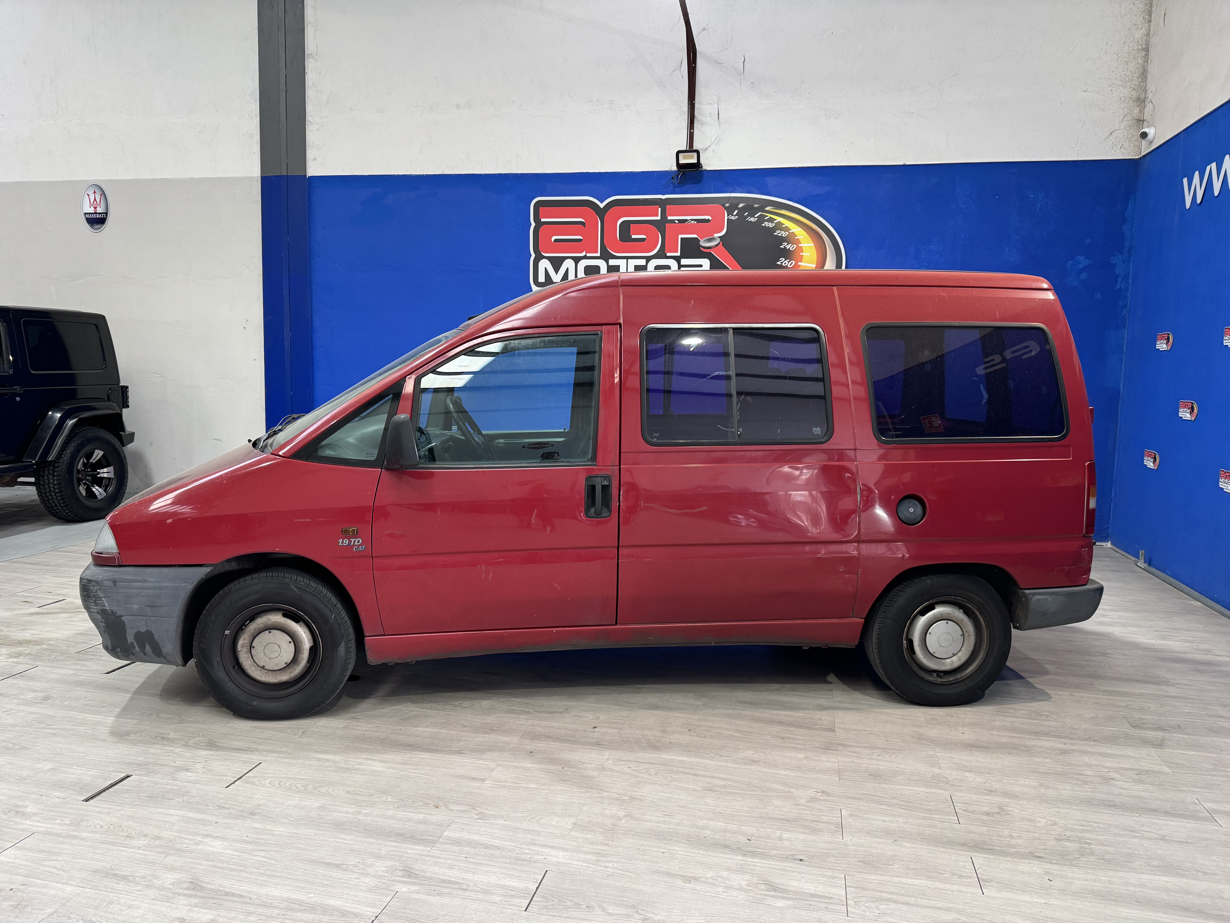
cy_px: 462
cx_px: 615
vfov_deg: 56.8
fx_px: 853
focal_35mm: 24
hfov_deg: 71.6
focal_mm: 6.76
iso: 200
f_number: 1.78
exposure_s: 1/100
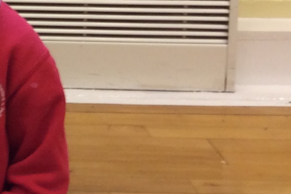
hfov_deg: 12.3
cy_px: -190
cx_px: -286
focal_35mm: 148
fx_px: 1196
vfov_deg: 8.8
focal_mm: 3.3
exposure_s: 1/25
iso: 32
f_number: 2.4
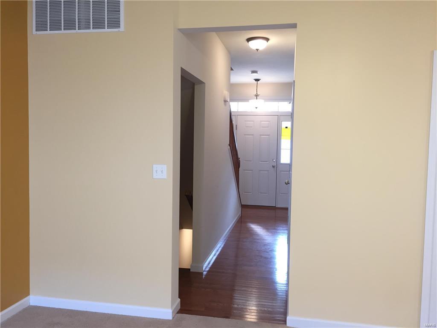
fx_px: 366
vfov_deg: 48.2
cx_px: 218
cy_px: 164
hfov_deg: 61.7
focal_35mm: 29
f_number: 2.2
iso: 80
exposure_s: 1/30
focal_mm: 4.15
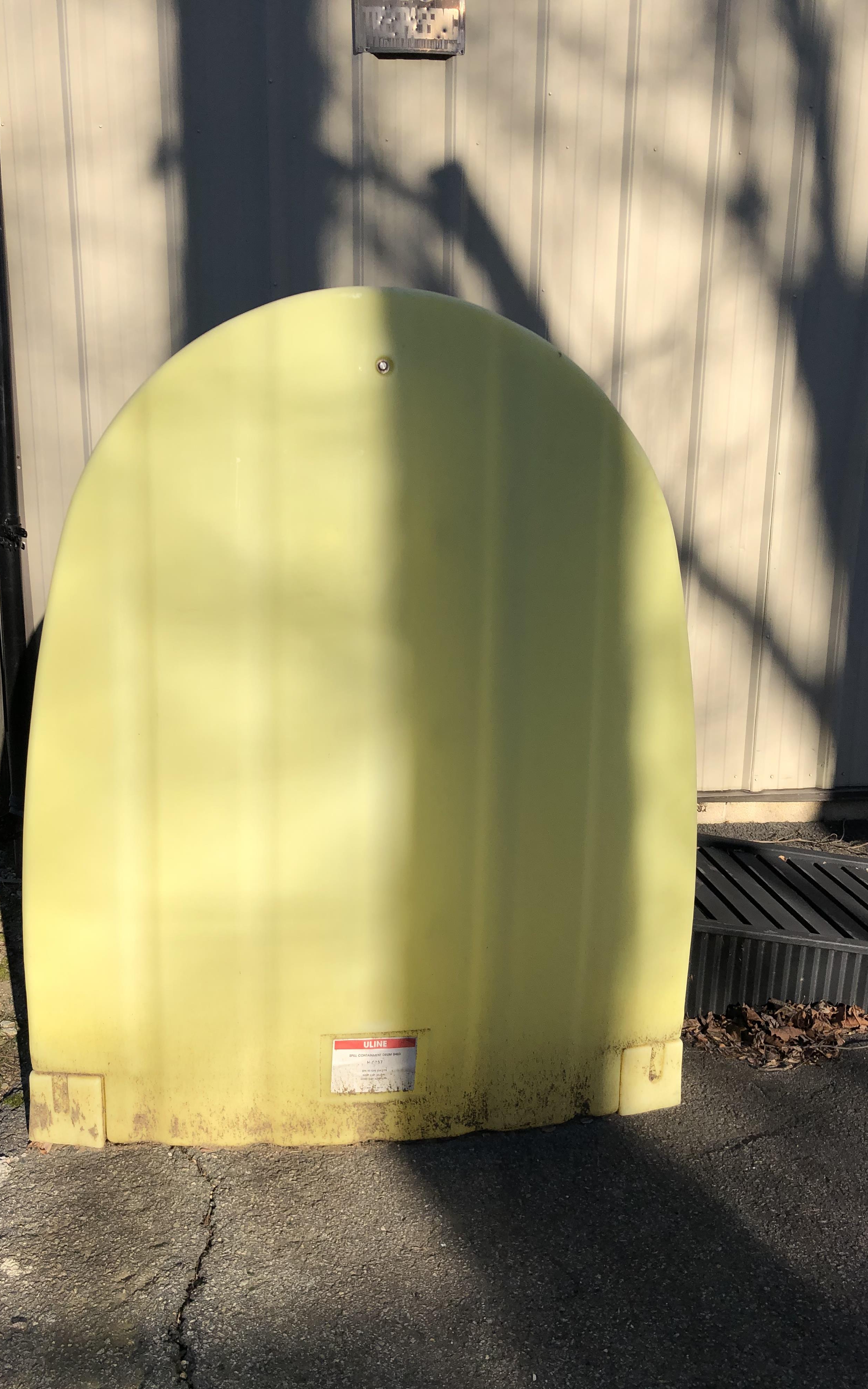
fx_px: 1136
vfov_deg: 62.9
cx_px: 400
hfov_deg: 41.8
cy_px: 702
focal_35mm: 30
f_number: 1.8
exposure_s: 1/1675
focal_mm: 4
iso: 20
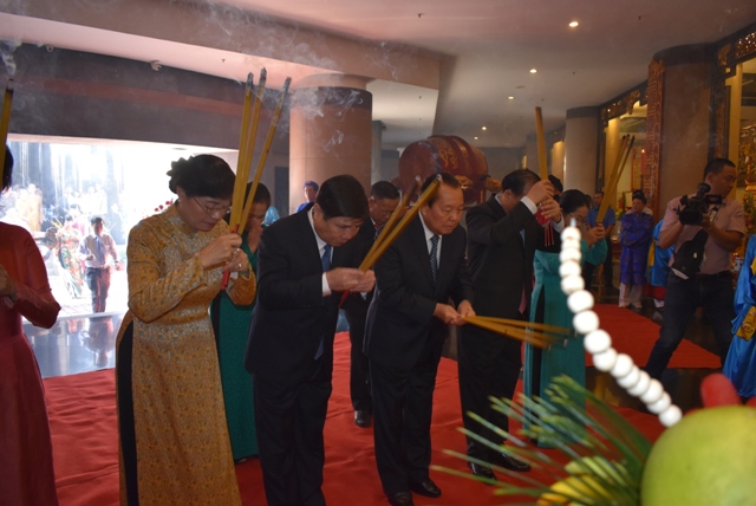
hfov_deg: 67.3
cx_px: 378
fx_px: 568
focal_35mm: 27
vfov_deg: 48.0
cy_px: 253
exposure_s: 1/60
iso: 900
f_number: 3.5
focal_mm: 18
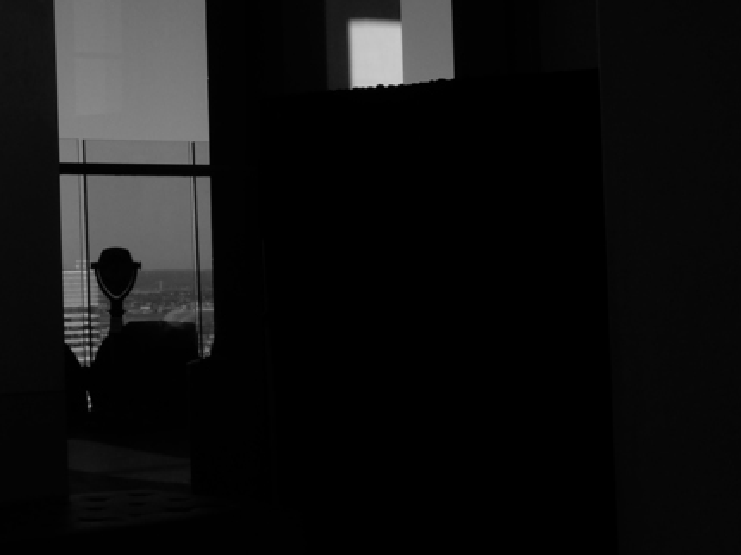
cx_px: -283
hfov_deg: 19.0
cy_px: 150
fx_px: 2011
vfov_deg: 15.6
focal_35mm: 94
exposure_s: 1/1000
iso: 800
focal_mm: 23
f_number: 16
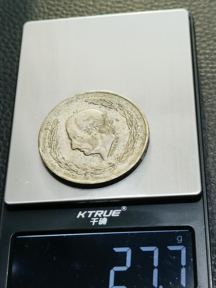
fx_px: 557
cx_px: 108
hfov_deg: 21.9
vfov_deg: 29.0
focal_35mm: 67
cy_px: 144
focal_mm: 6.67
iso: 125
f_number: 1.9
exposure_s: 1/100
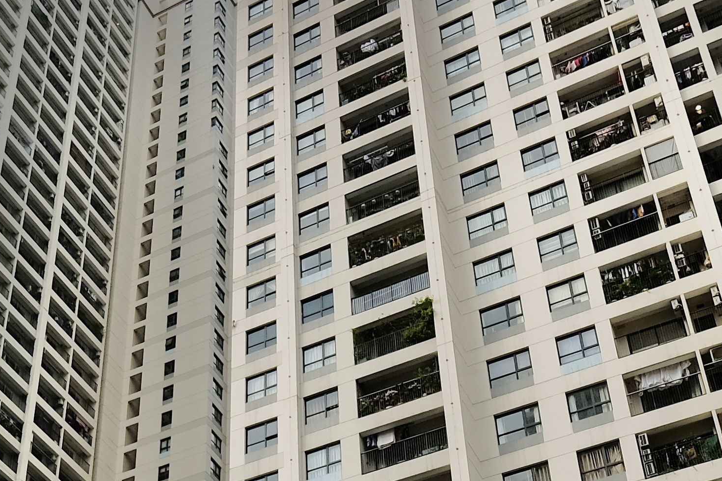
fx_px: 1224
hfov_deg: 32.5
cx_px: 224
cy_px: 529
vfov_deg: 21.2
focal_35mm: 61
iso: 320
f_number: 5.6
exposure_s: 1/500
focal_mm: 10
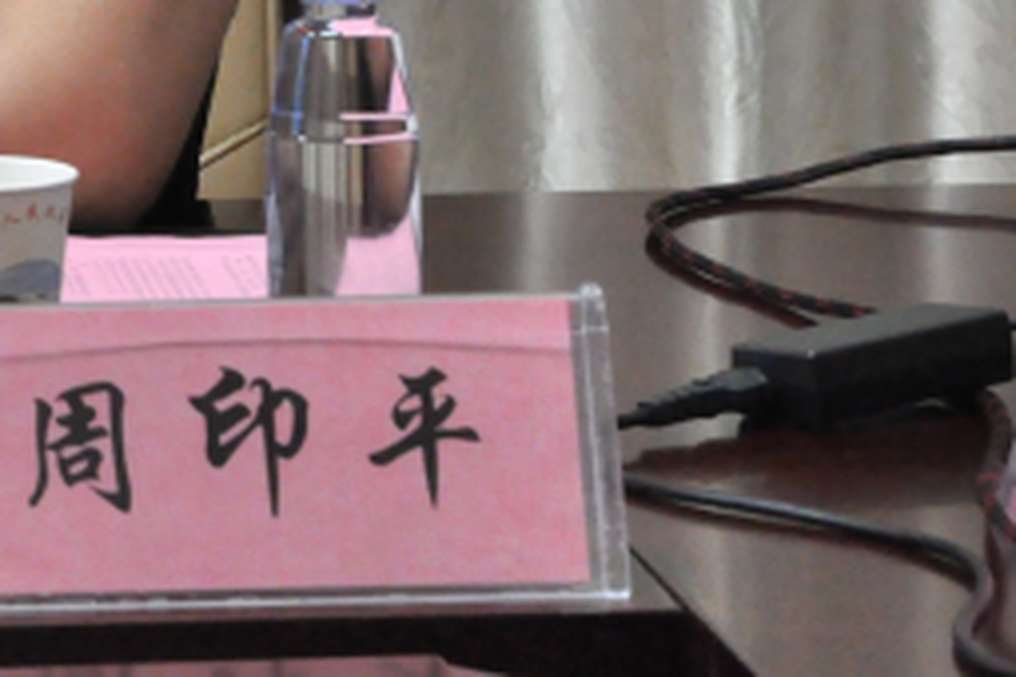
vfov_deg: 5.9
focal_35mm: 229
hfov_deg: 8.9
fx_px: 6462
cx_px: -251
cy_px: -267
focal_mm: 52
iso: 3200
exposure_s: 1/60
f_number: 9
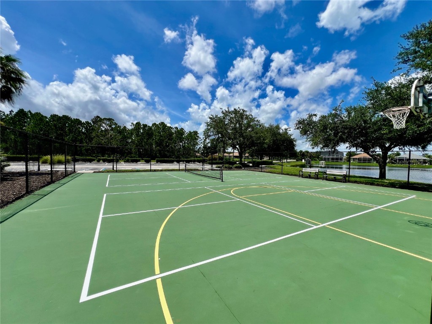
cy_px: 162
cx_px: 216
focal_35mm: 13
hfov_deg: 106.2
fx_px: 162
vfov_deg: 89.9
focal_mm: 1.57
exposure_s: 1/2222
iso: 32
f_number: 1.8
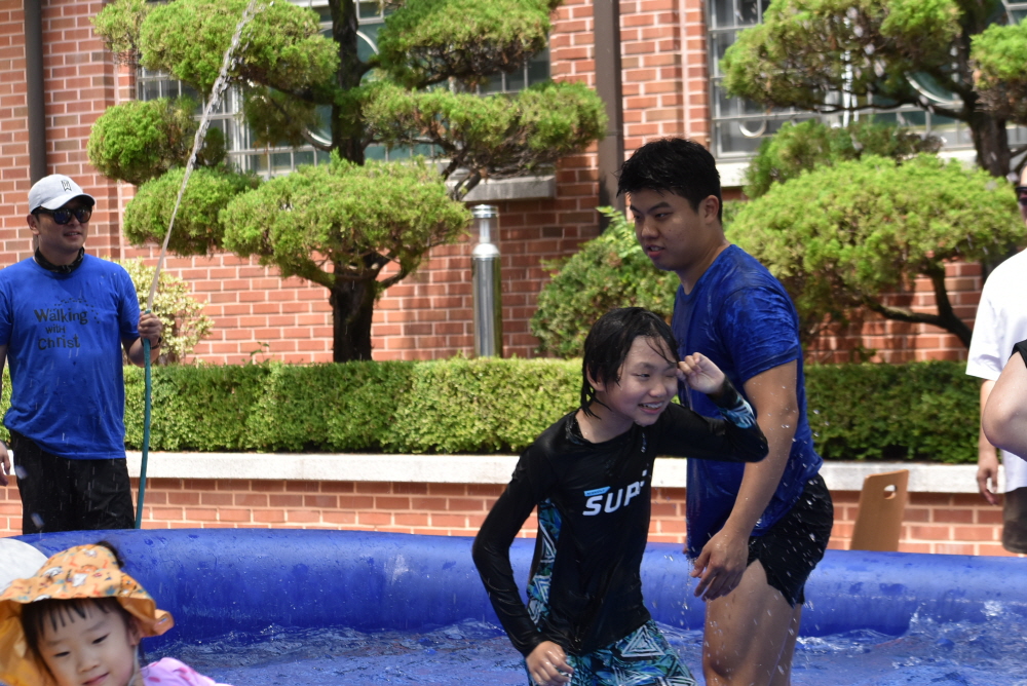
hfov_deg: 17.5
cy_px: 343
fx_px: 3340
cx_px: 514
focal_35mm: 117
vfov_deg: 11.7
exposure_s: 1/250
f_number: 8
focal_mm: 78
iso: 400
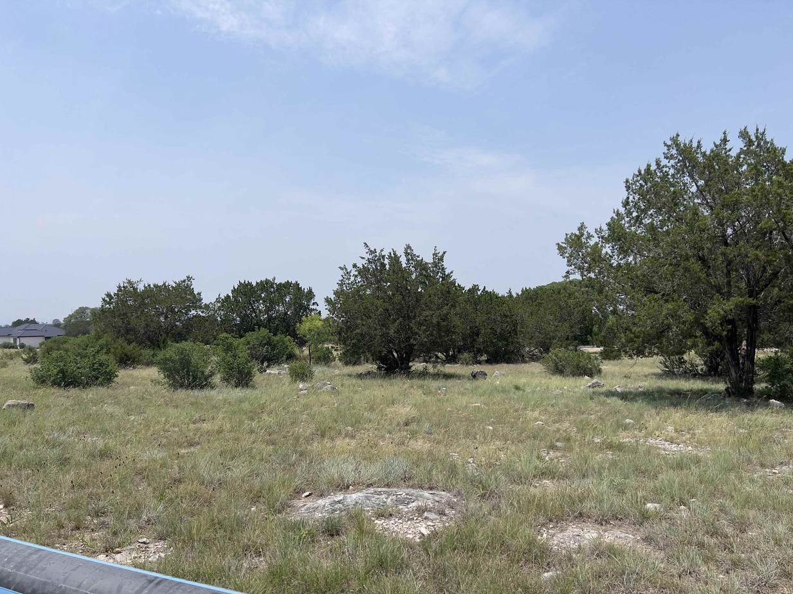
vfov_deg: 51.3
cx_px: 406
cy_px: 307
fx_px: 618
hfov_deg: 65.3
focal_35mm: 27
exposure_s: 1/5587
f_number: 1.5
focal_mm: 5.7
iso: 50
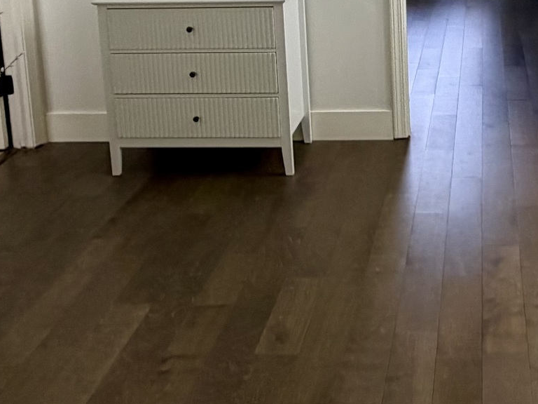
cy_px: -41
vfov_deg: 24.4
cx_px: 451
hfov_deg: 33.1
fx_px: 870
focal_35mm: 56
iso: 125
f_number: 2.2
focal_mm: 2.22
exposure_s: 1/120
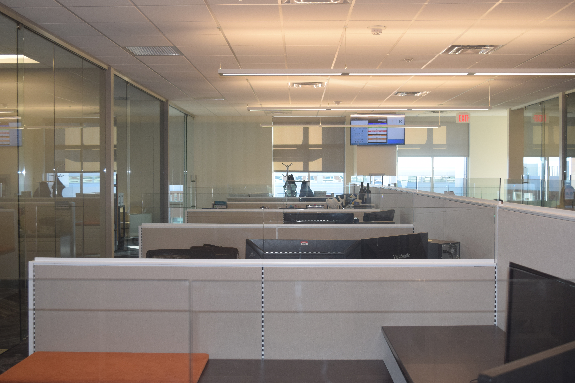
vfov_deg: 30.8
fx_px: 695
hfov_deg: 45.0
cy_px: 192
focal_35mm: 44
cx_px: 288
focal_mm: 29
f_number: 5.6
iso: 400
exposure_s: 1/125
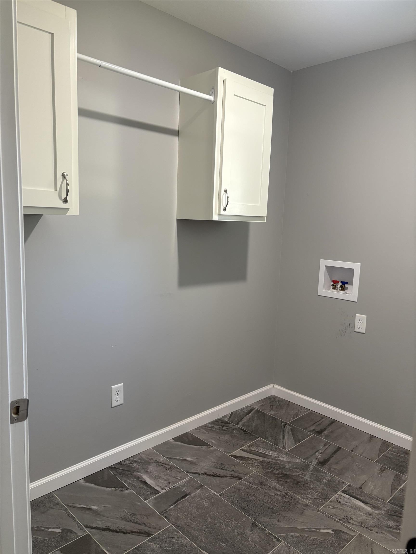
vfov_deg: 67.3
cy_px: 277
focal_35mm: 26
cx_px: 208
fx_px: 417
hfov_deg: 53.1
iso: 160
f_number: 1.6
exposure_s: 1/60
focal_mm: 5.96
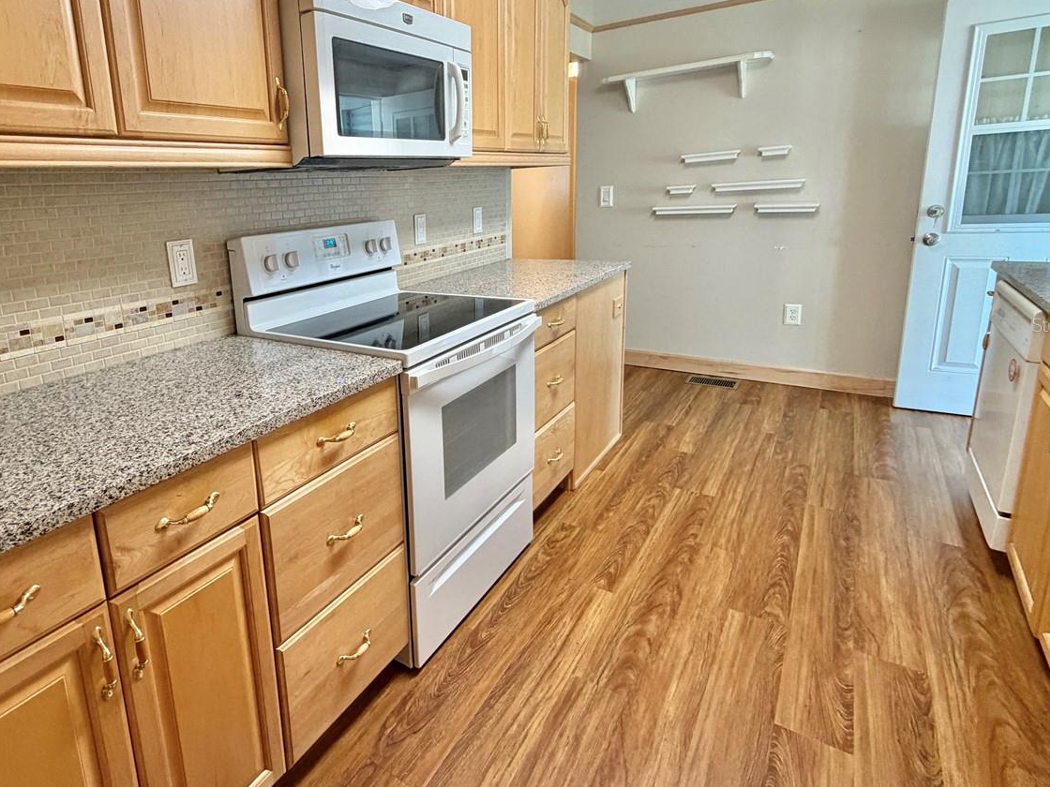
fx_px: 607
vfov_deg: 65.5
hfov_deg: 79.7
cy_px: 324
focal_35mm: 20
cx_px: 370
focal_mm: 2.22
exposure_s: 1/60
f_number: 2.2
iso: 250
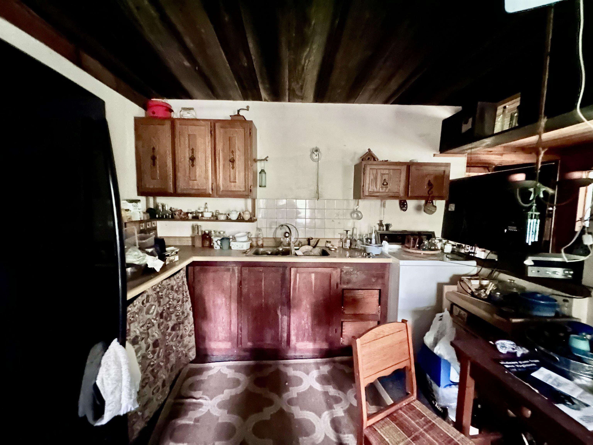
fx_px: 240
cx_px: 296
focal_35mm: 14
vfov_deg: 85.7
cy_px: 222
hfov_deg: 102.1
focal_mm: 2.22
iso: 2500
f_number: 2.2
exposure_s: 1/4
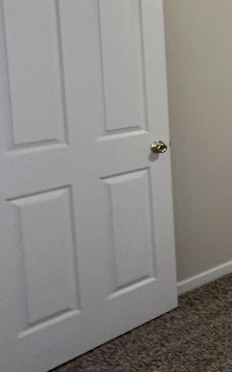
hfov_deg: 21.3
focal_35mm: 41
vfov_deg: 45.6
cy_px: 70
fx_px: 415
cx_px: 412
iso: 640
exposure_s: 1/60
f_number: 2.2
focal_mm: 2.22
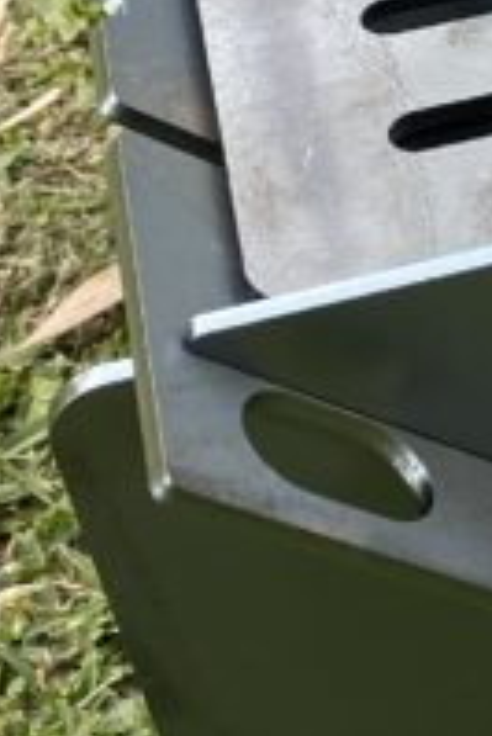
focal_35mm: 139
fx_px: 2844
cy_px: 107
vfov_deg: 14.6
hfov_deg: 9.0
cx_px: 1158
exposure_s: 1/331
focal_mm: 4.25
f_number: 1.8
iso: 32
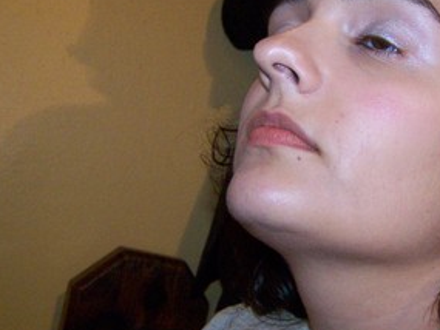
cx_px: 310
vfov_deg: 24.4
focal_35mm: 60
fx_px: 763
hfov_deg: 31.8
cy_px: 145
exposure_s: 1/60
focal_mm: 6.3
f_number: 2.8
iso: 400
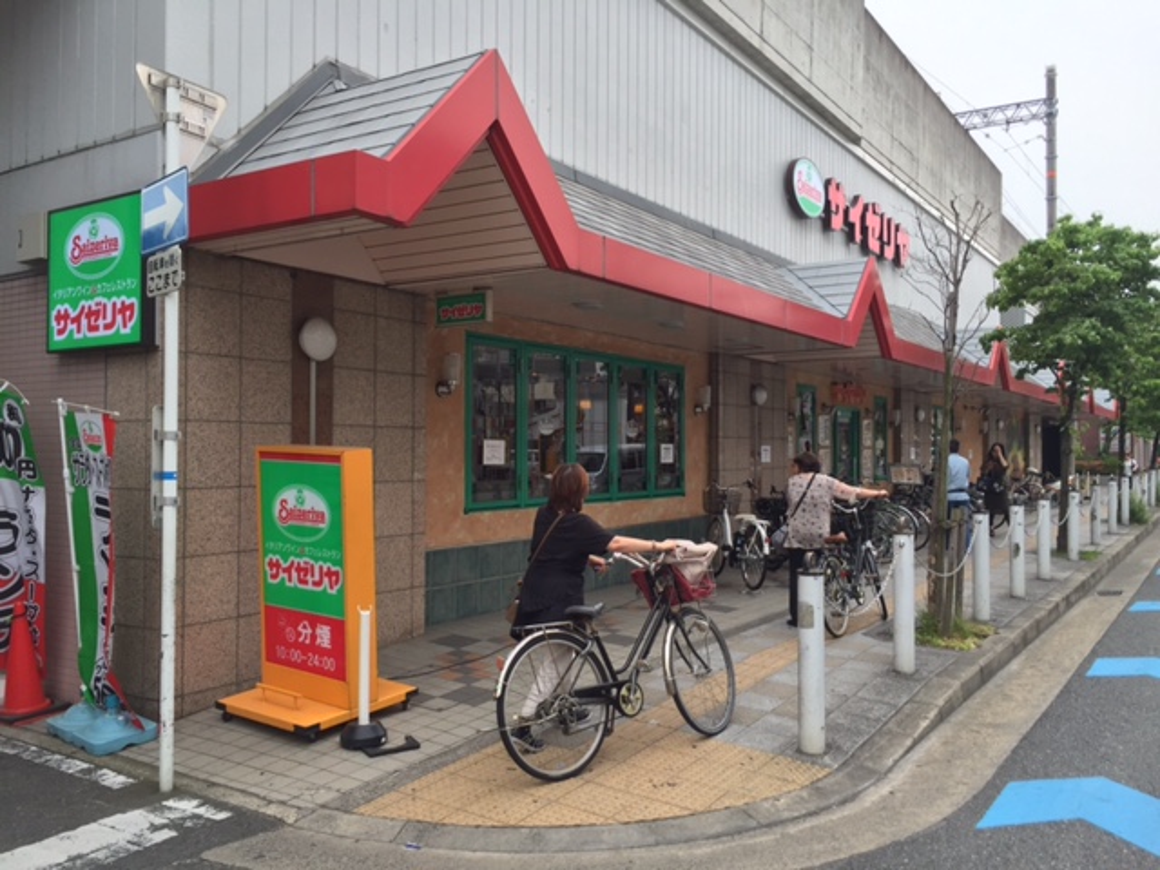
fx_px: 972
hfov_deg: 61.7
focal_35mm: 29
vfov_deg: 48.2
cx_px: 580
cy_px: 435
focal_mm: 4.15
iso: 32
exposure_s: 1/706
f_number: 2.2
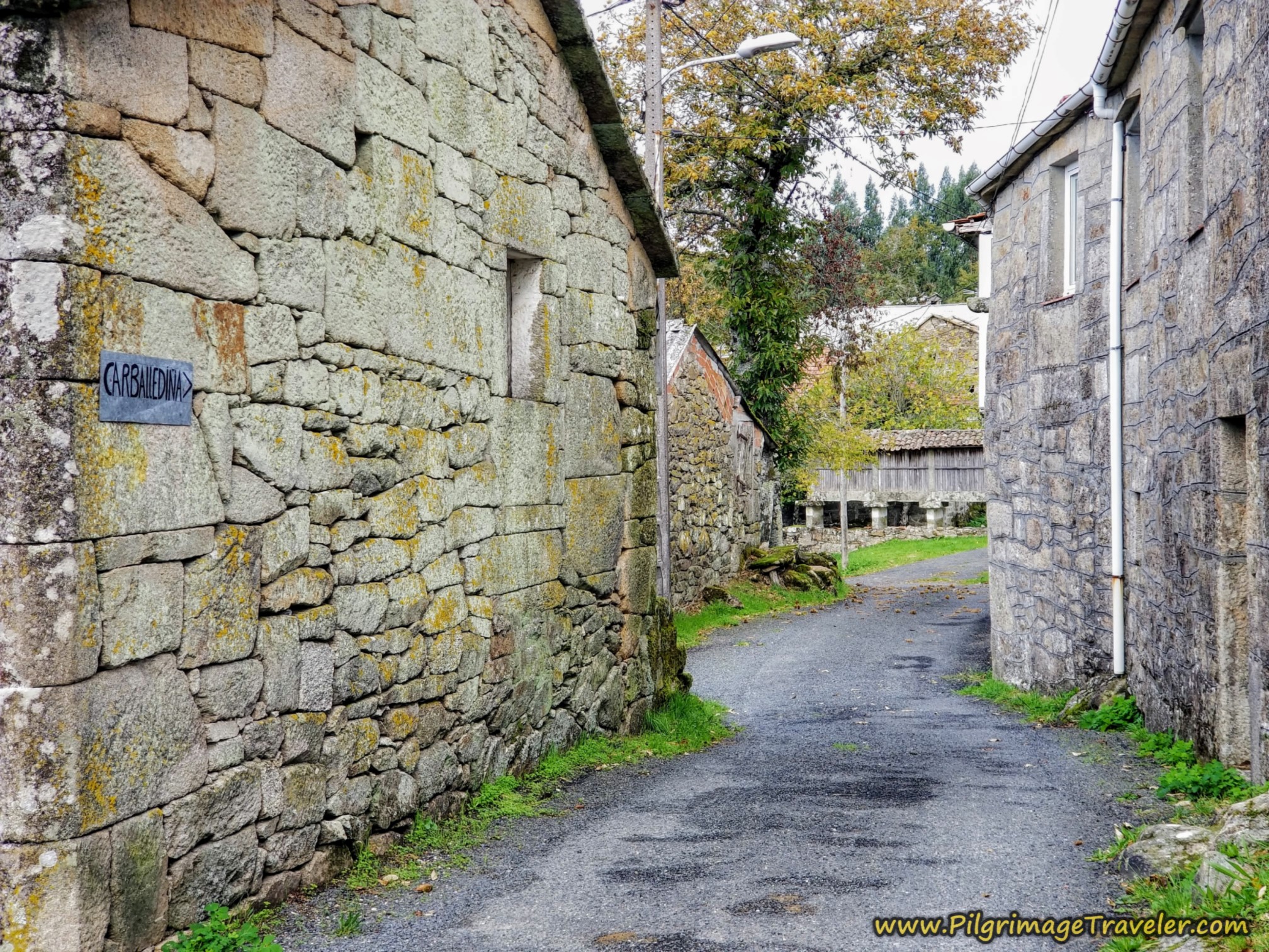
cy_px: 476
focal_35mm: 52
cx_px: 634
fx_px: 1906
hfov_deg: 36.8
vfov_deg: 28.0
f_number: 2.4
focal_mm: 6
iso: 25
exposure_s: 1/118
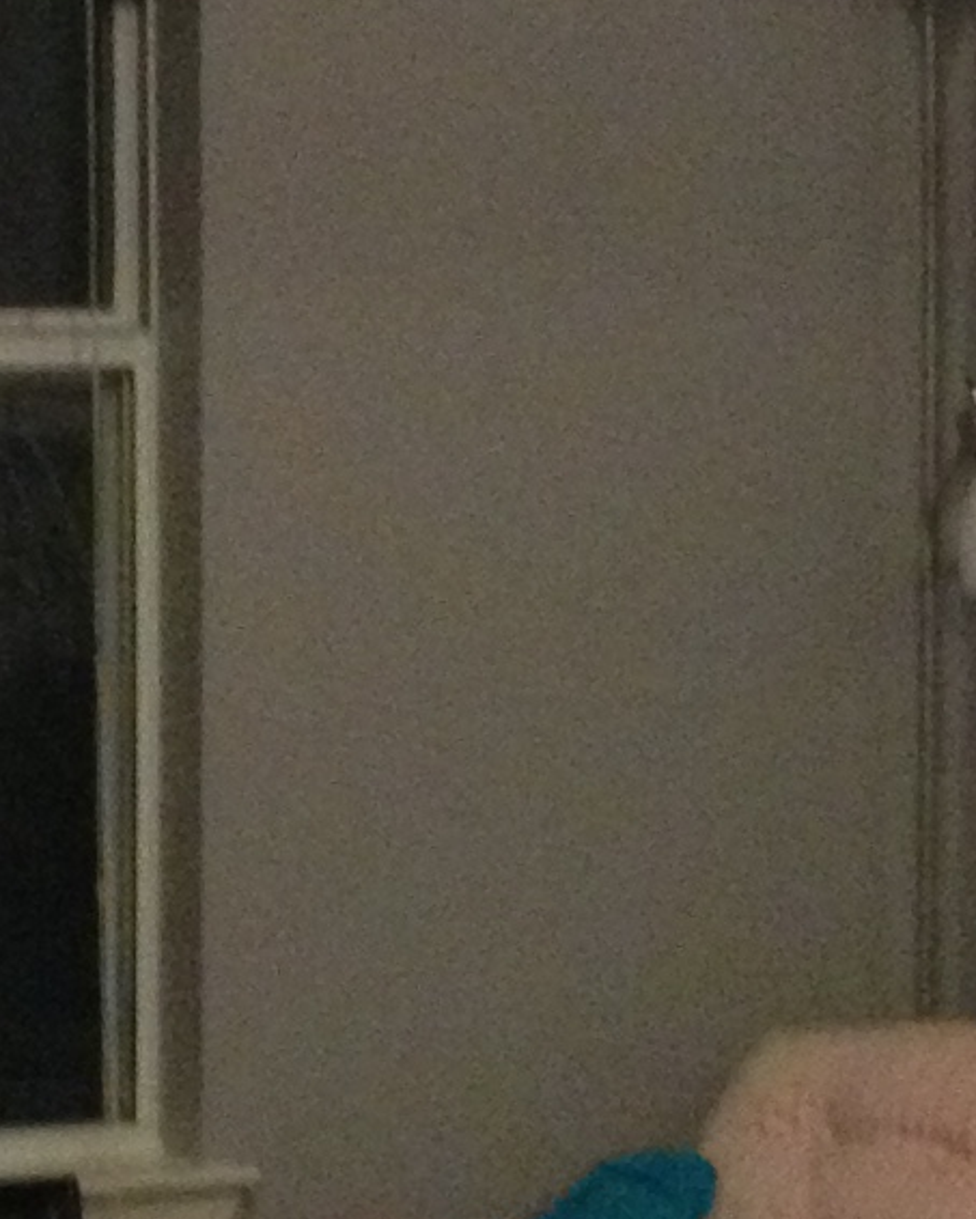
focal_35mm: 197
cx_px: 672
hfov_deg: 7.8
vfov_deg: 9.8
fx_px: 7111
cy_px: 1027
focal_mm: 4.28
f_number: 2.4
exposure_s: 1/20
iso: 320
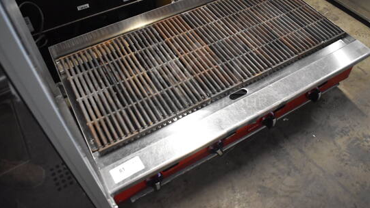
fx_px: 314
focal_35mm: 32
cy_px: 74
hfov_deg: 61.0
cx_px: 197
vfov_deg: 36.4
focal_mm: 18
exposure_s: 1/125
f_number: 3.5
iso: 5000
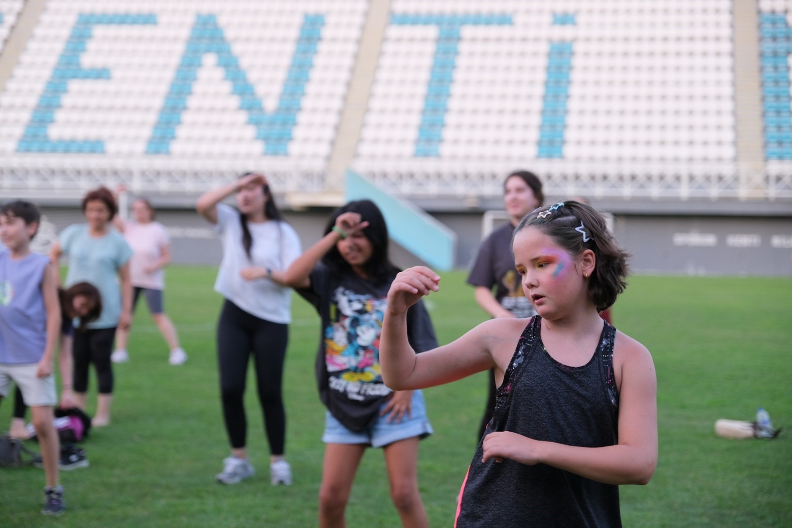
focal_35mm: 83
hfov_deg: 24.5
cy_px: 264
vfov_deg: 16.5
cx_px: 396
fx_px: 1826
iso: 800
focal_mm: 55
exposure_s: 1/160
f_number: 2.8
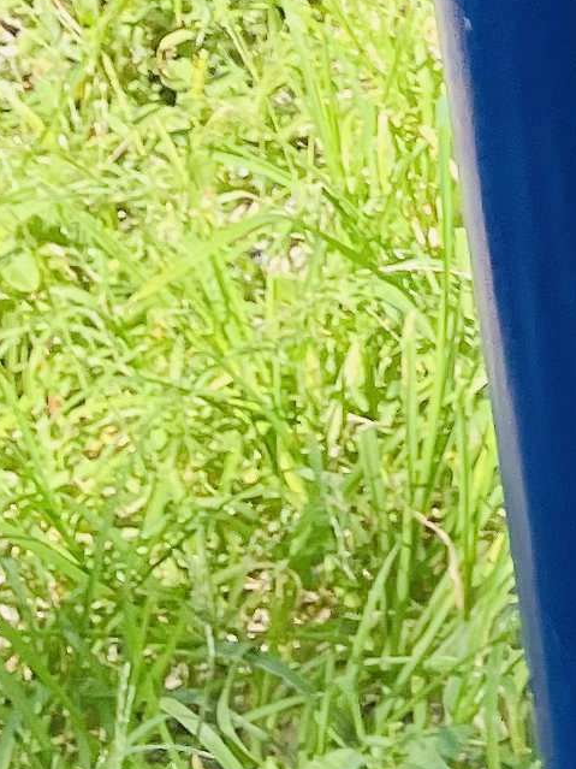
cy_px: -933
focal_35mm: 164
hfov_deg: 8.2
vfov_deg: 10.7
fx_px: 3640
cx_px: 1445
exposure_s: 1/955
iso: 32
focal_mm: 4.2
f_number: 1.6
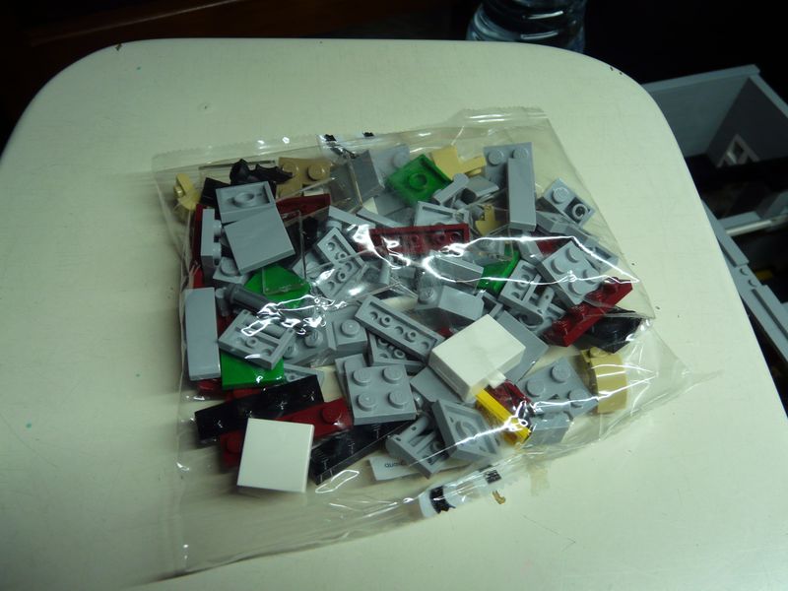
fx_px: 637
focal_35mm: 28
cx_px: 394
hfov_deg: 63.4
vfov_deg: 49.7
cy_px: 296
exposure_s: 1/30
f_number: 2.8
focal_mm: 4.6
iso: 100
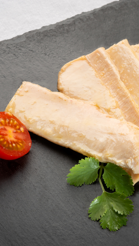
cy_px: 123
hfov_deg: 7.3
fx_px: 1088
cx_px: 120
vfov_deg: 13.0
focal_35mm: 166
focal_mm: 105
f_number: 14
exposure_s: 1/200
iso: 100
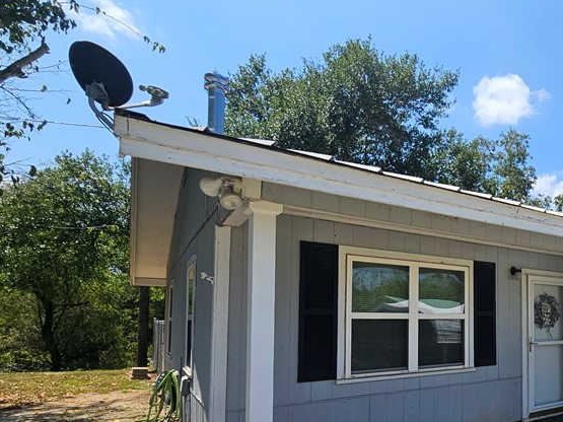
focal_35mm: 24
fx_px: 390
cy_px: 301
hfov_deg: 60.7
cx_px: 505
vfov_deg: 54.9
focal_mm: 2.2
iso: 50
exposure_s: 1/1819
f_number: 2.2
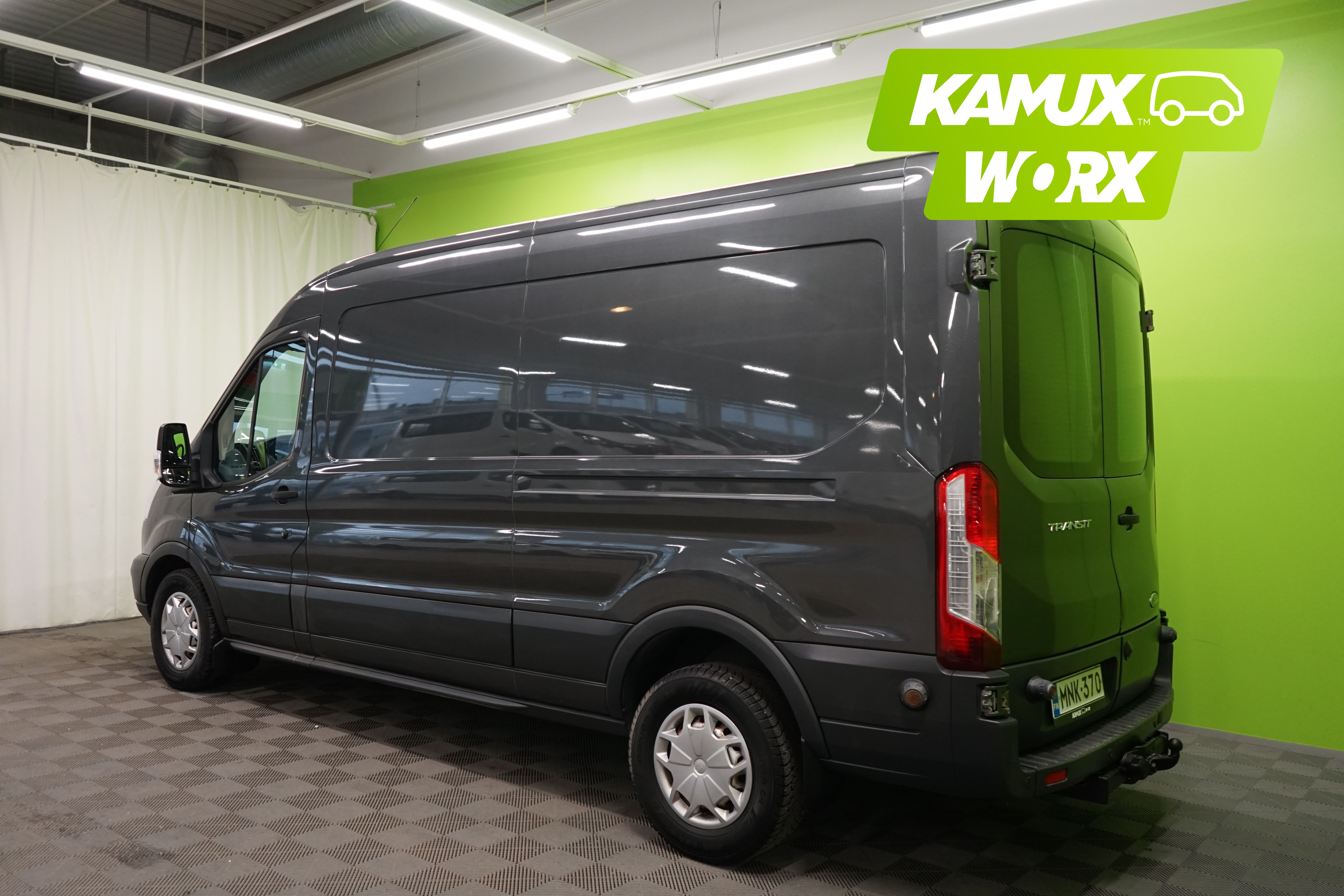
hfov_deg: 63.7
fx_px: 1083
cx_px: 672
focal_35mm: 29
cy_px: 448
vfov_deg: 45.0
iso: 1250
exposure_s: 1/160
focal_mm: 29
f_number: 4
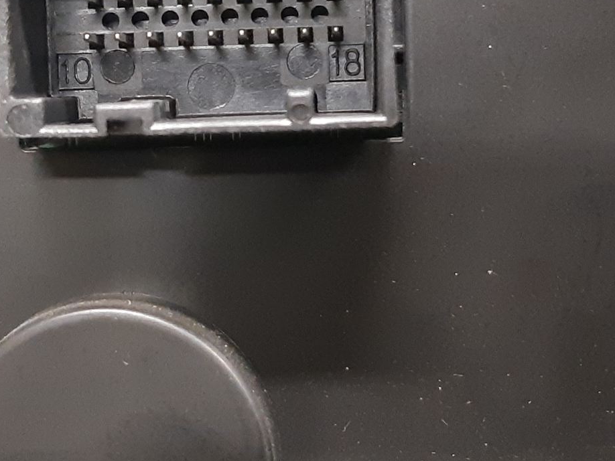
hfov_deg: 33.1
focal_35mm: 58
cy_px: 99
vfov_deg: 24.9
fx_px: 1031
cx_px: 229
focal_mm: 3.93
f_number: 1.7
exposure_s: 1/25
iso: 320
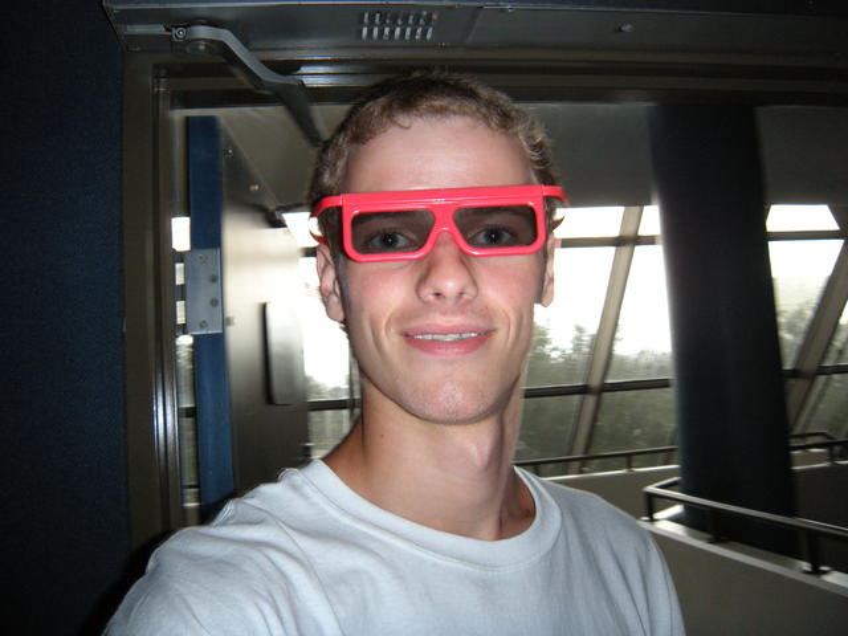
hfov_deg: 52.6
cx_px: 424
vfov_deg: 40.7
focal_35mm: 35
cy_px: 318
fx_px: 857
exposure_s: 1/60
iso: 200
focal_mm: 5.9
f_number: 3.8
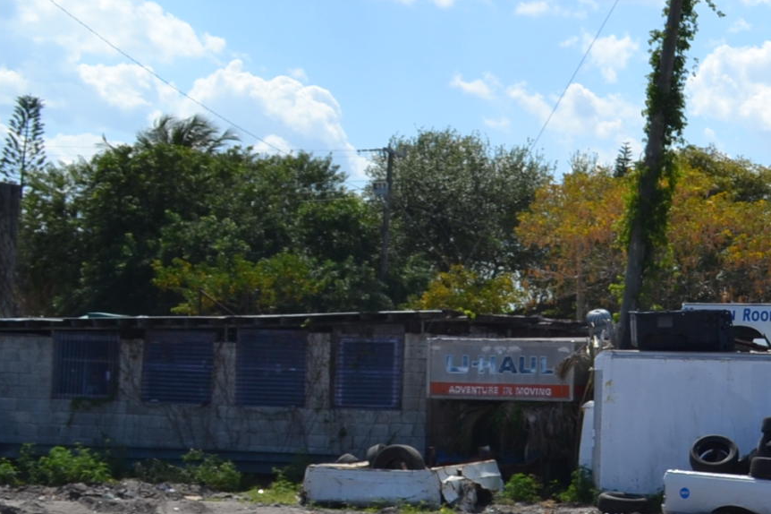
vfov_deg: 14.5
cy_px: 271
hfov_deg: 18.7
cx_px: 1218
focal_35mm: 94
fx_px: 2012
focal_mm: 18
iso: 100
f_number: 9
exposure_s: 1/320
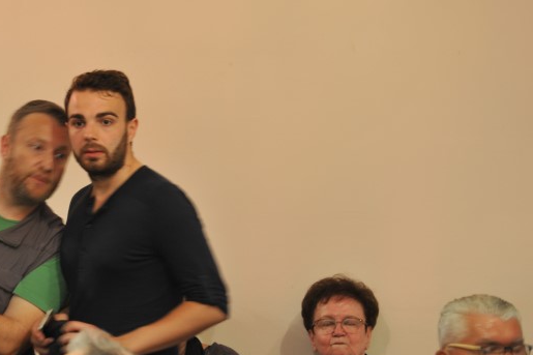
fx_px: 1954
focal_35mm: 132
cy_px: 208
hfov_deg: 15.5
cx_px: 136
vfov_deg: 10.4
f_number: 2.8
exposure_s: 1/8
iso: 640
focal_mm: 85
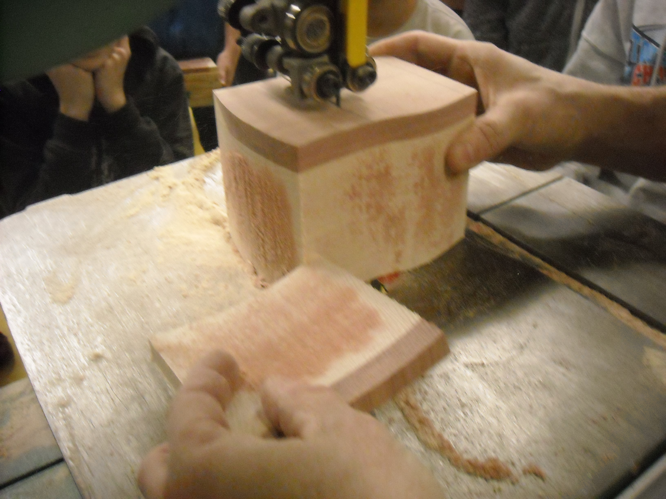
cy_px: 250
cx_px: 333
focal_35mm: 35
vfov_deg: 40.7
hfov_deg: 52.6
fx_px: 673
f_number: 2.8
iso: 800
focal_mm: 5.7
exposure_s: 1/54
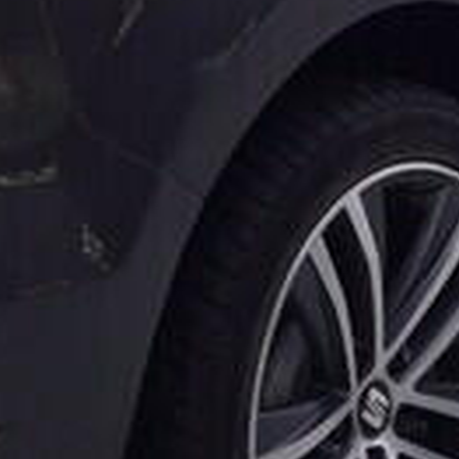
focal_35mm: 211
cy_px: -109
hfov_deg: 8.2
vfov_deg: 8.2
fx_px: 3161
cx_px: 596
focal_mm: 15
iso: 200
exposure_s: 1/80
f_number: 5
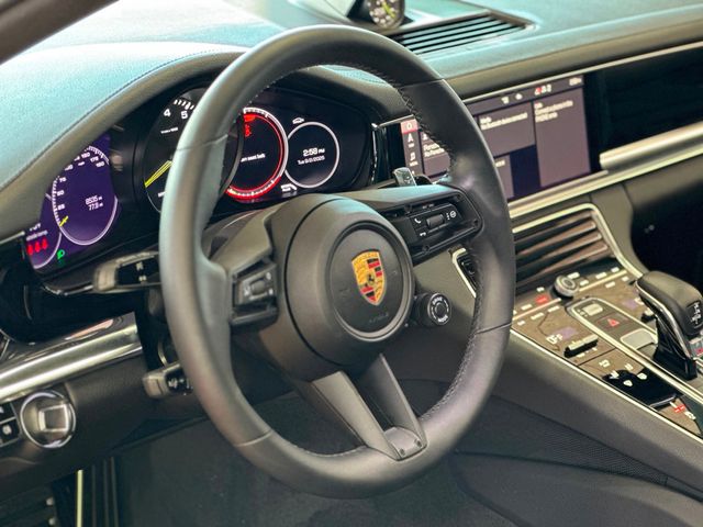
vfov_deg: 19.1
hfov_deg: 25.3
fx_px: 1564
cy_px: 264
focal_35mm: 77
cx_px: 352
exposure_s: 1/24
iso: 400
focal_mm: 9
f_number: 2.8
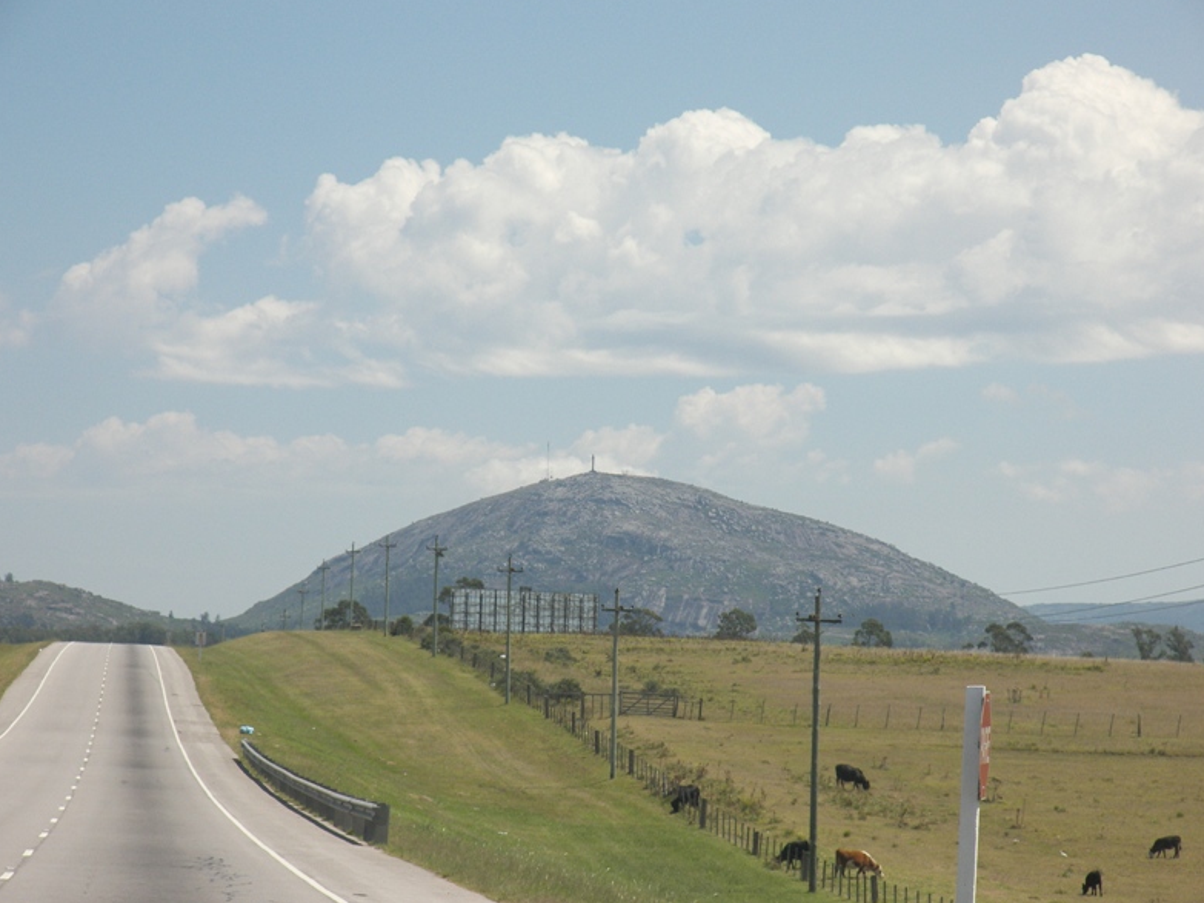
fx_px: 4973
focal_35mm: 143
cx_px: 604
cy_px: 451
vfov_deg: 10.4
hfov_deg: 13.8
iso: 100
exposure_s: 1/1000
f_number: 4.1
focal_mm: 29.4
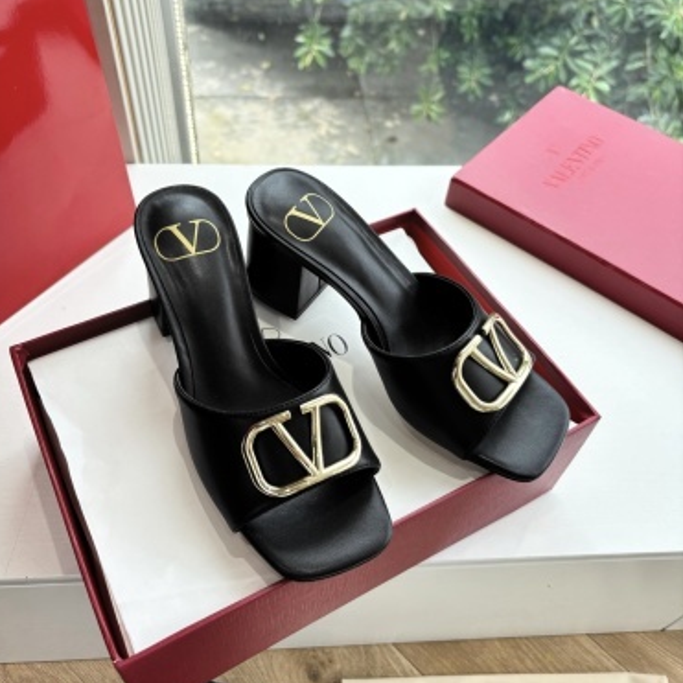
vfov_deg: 52.5
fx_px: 692
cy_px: 311
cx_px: 340
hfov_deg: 52.5
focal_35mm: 31
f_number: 1.6
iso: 50
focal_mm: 5.96
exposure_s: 1/454
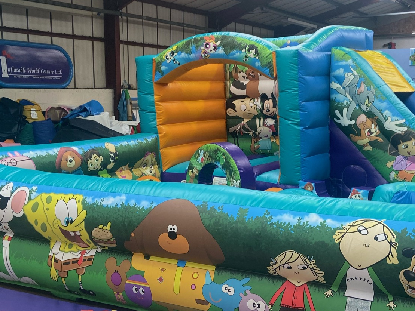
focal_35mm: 48
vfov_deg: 30.3
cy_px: 161
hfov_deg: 39.6
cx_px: 240
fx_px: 576
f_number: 1.8
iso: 125
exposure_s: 1/100
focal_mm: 4.25
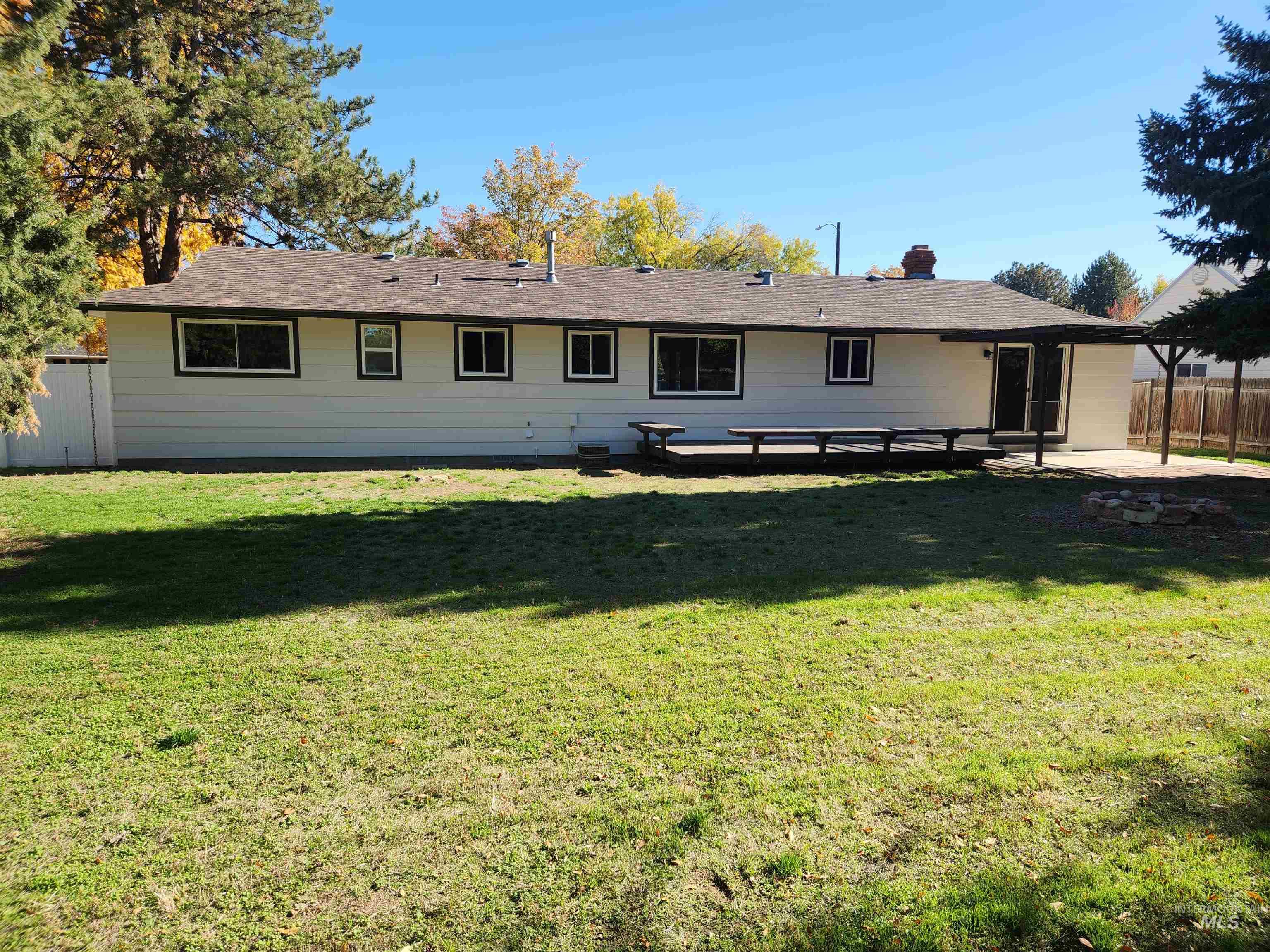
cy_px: 476
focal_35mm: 23
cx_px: 635
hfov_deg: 73.9
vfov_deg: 58.9
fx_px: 844
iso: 20
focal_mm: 5.4
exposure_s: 1/720
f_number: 1.8
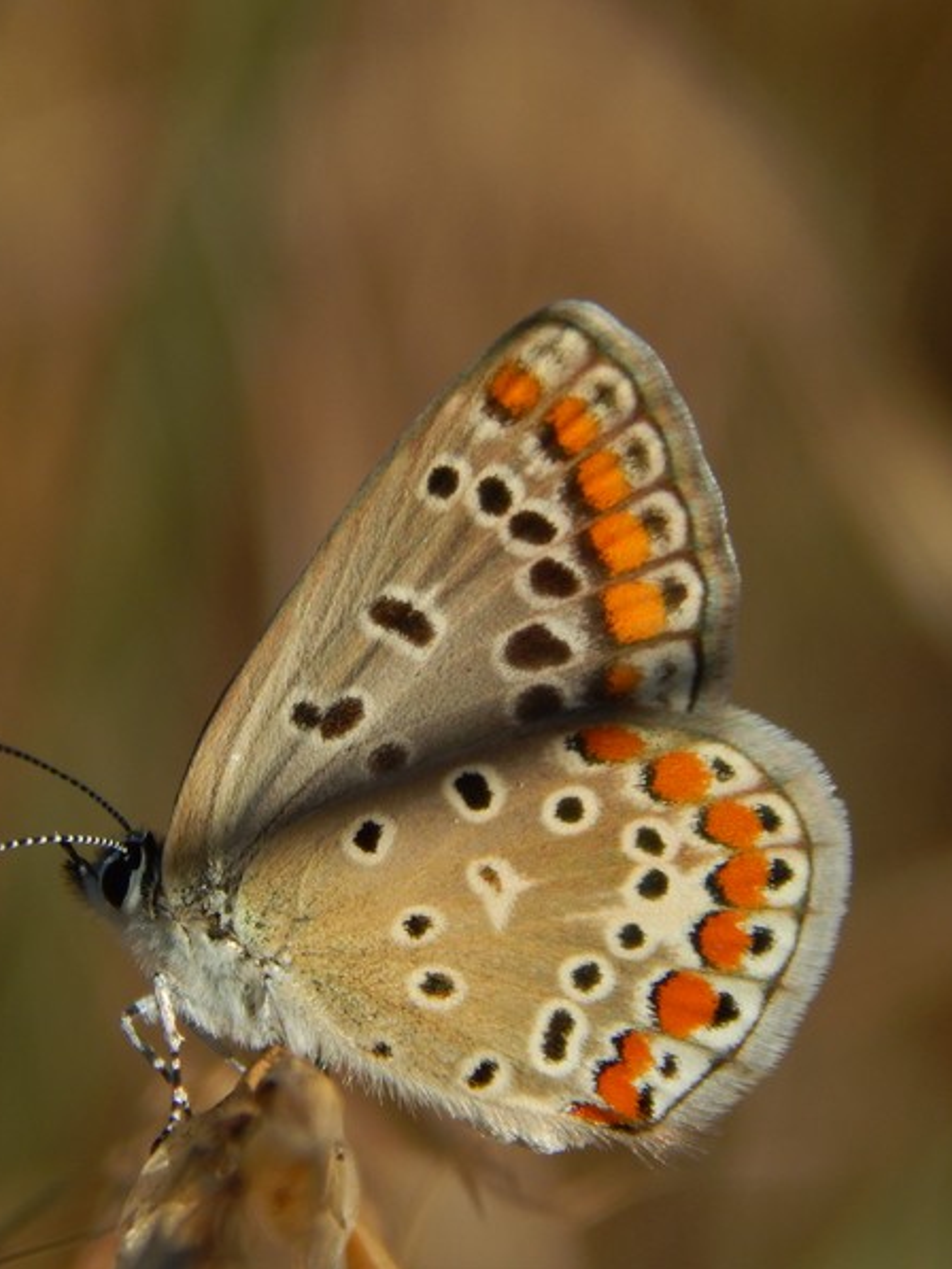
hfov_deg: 5.3
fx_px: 10264
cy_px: 636
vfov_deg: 7.1
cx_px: 393
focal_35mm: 280
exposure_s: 1/640
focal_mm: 37.1
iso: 125
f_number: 5.4
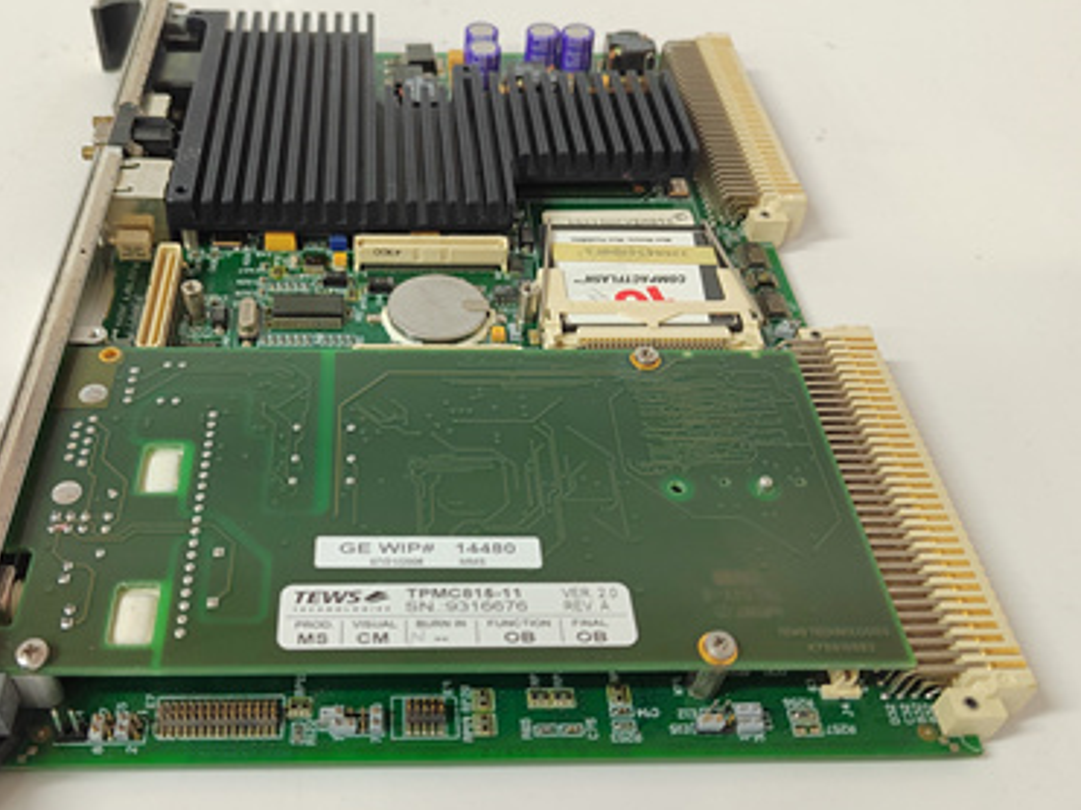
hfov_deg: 57.8
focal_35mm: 31
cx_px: 417
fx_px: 968
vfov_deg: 45.2
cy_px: 485
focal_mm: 5.52
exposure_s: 1/50
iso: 1622
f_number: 1.9
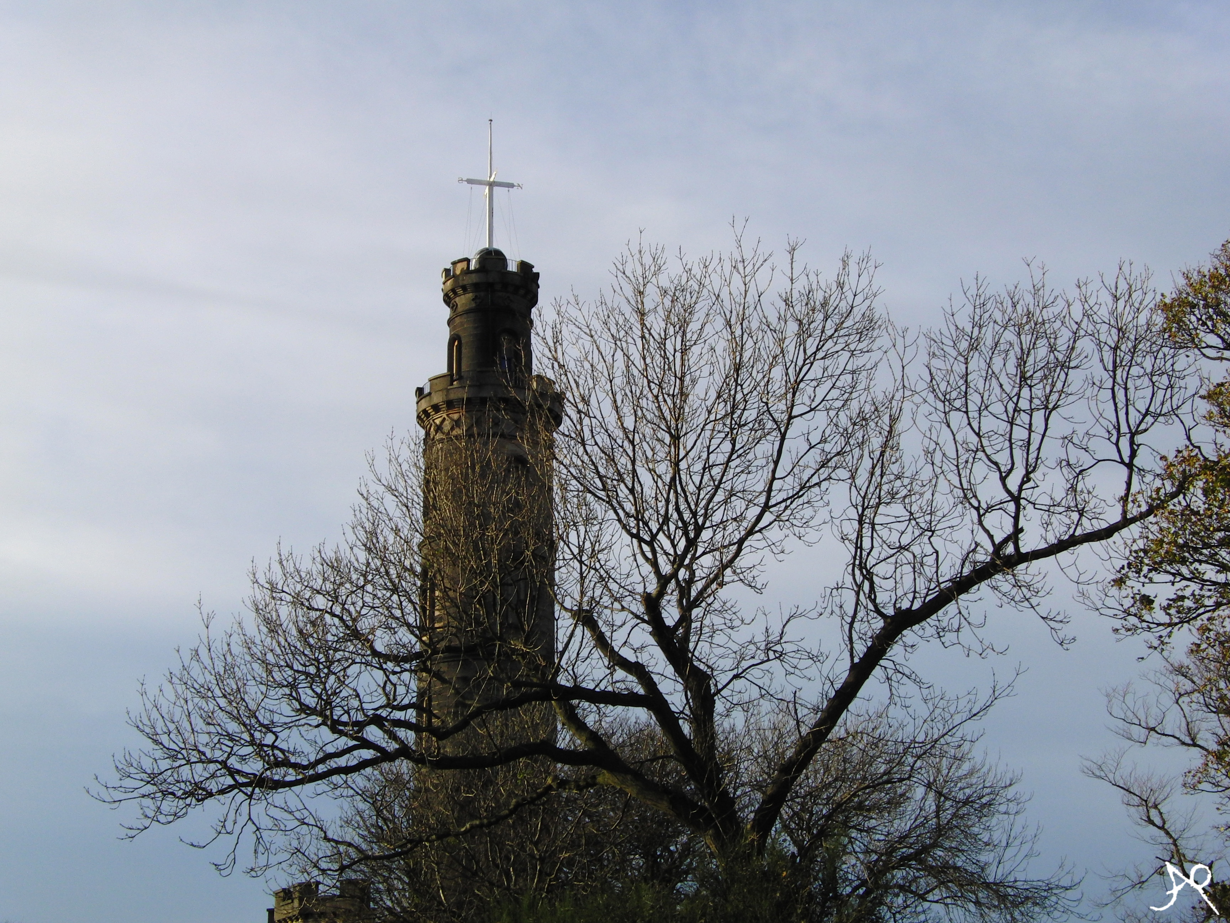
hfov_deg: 30.3
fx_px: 2274
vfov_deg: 22.9
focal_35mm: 64
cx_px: 615
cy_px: 462
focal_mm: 11.4
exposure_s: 1/320
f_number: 7
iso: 100
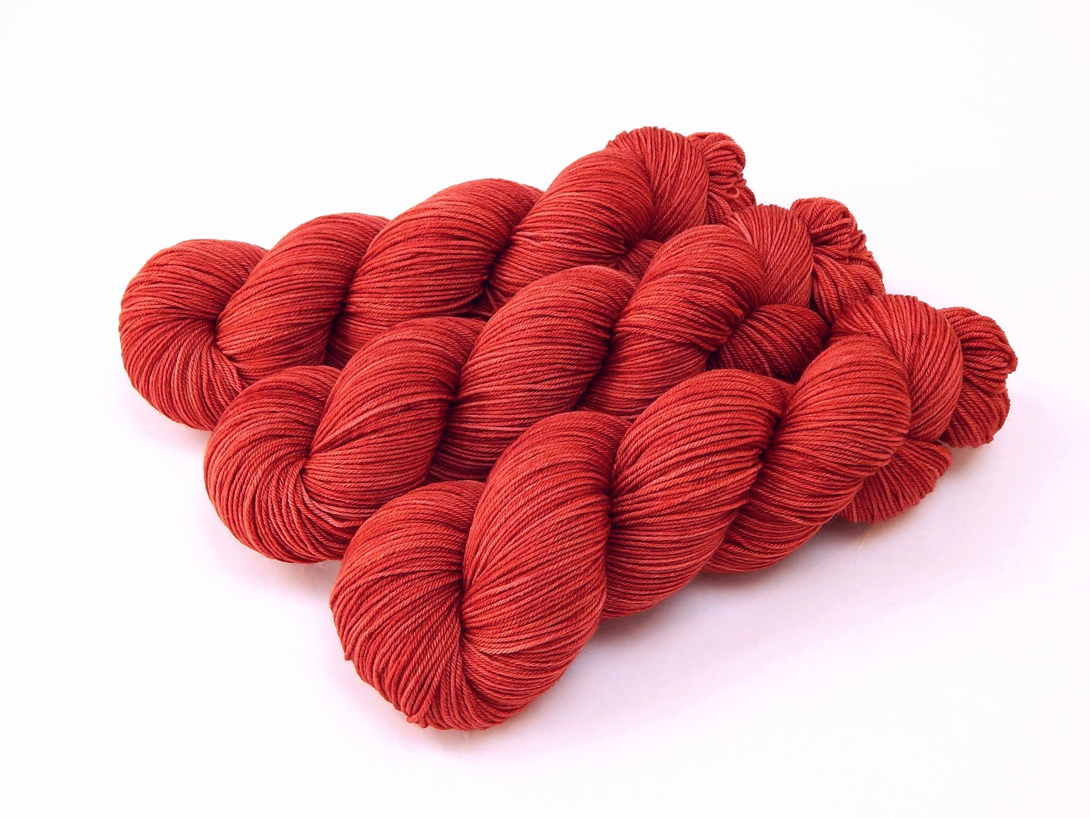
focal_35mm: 43
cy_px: 409
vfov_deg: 33.6
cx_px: 545
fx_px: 1354
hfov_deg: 43.9
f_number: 3.6
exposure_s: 1/30
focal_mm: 7.7
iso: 125
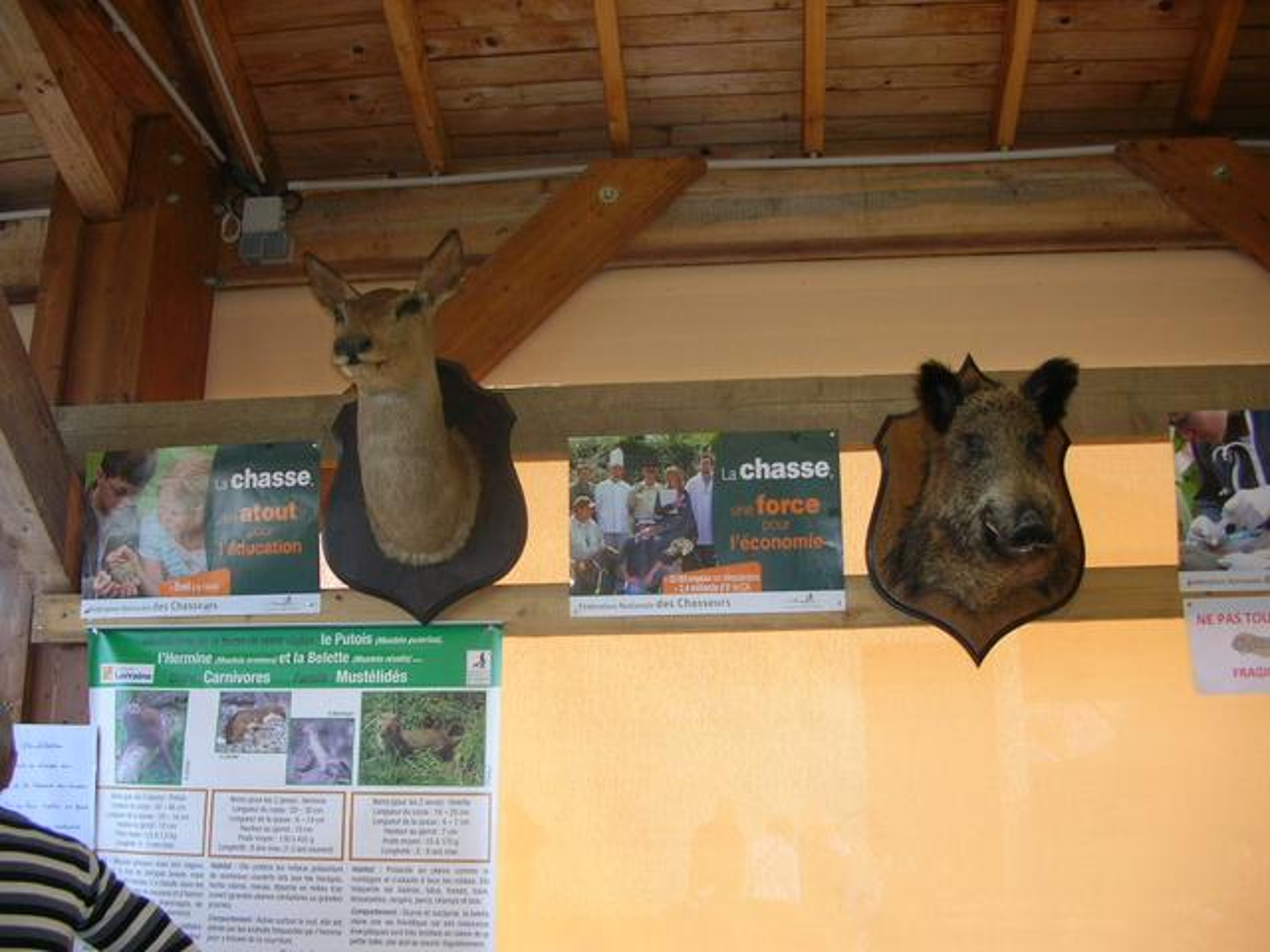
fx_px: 1284
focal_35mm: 35
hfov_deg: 52.6
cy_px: 476
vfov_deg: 40.7
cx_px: 635
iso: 50
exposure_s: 1/30.4
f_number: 2.8
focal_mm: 5.8
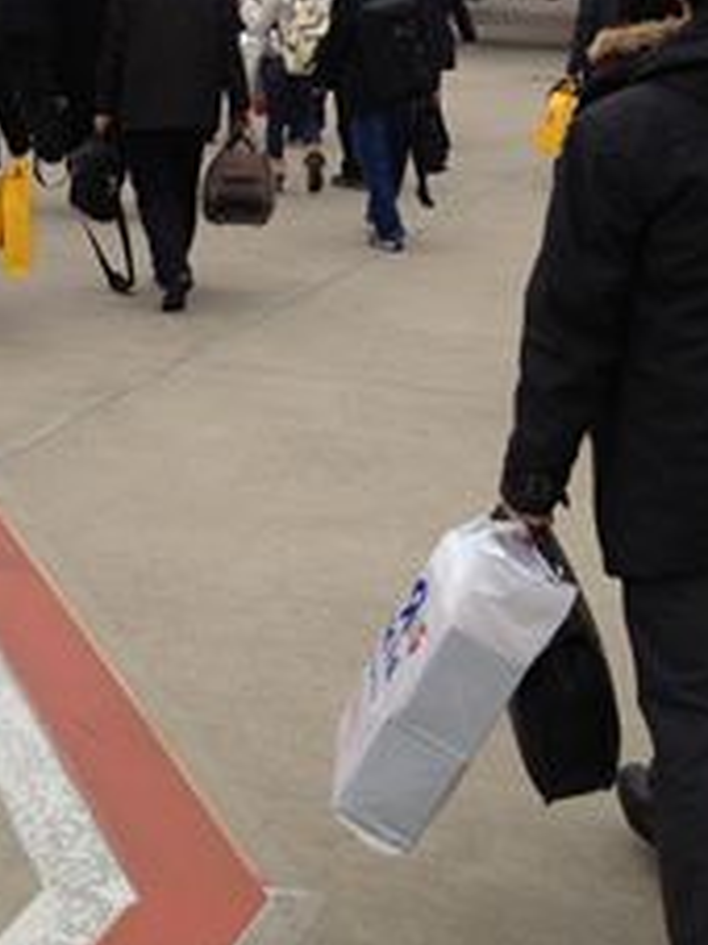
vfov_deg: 25.2
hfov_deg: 19.9
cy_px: 25
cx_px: 312
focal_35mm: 74
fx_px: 2020
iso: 64
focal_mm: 4.28
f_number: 2.4
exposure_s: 1/210
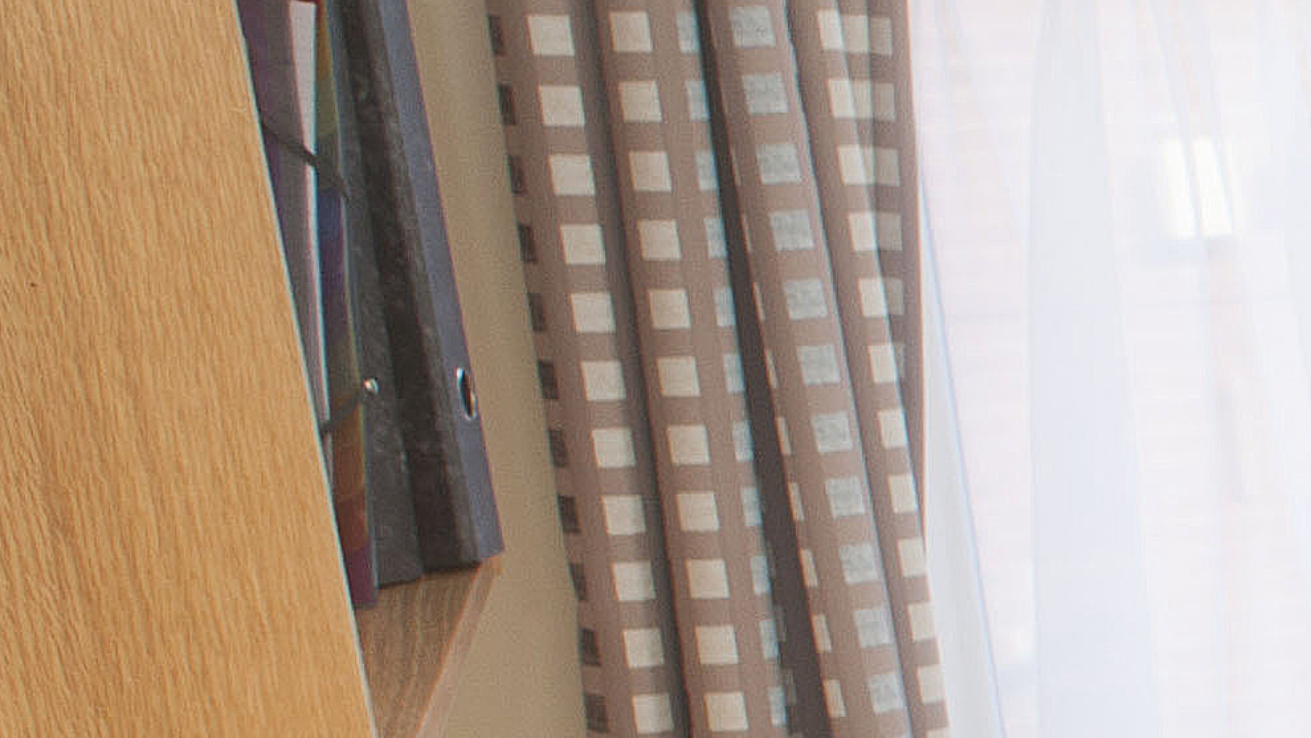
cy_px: 1162
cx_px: 3287
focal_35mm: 128
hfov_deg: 12.5
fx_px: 4450
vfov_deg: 9.2
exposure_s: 1/60
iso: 200
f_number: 5.6
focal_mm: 20
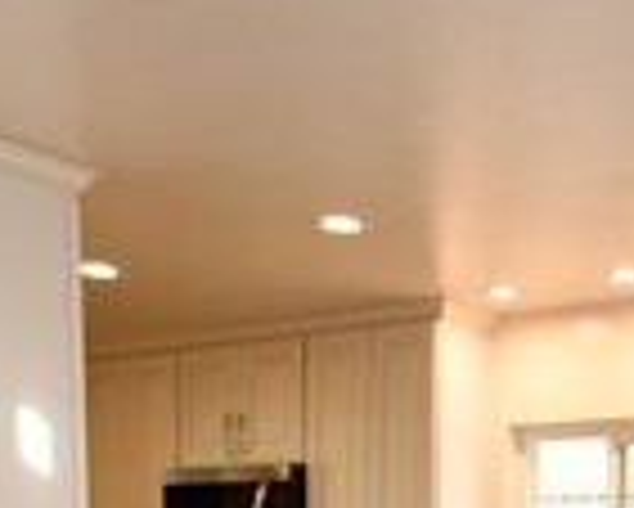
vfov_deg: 20.0
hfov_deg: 28.2
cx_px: 598
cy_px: 798
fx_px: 1202
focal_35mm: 64
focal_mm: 10
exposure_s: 1/60
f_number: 4
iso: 320
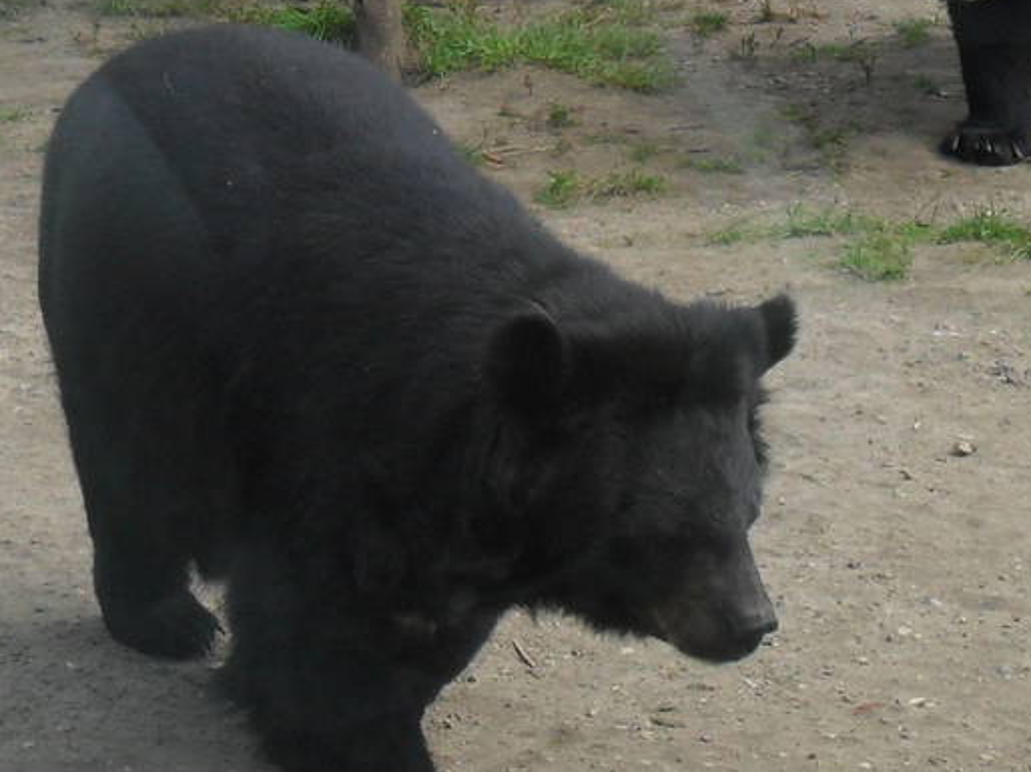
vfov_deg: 10.7
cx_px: 818
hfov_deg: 14.3
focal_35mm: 137
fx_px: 4078
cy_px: -24
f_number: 4.5
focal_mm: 7.8
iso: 100
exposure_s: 1/350
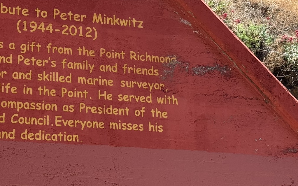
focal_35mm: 102
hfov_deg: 20.2
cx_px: 61
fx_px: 828
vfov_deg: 12.7
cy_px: -2
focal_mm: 6.76
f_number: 1.78
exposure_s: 1/1715
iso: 64
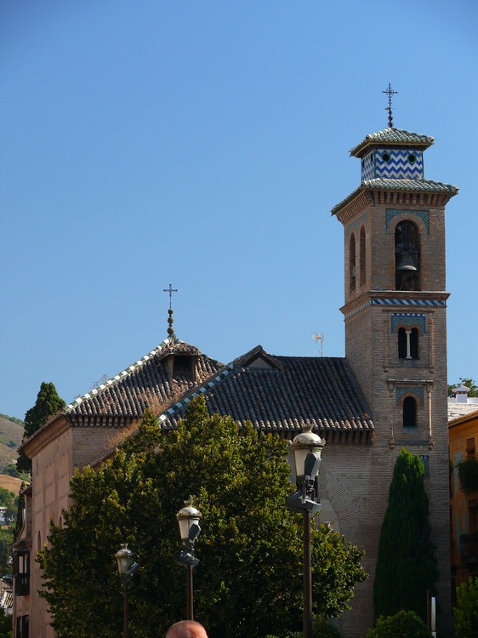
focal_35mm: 156
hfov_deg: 9.5
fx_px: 2874
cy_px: 319
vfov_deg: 12.7
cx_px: 239
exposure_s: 1/200
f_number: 4
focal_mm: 33
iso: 100
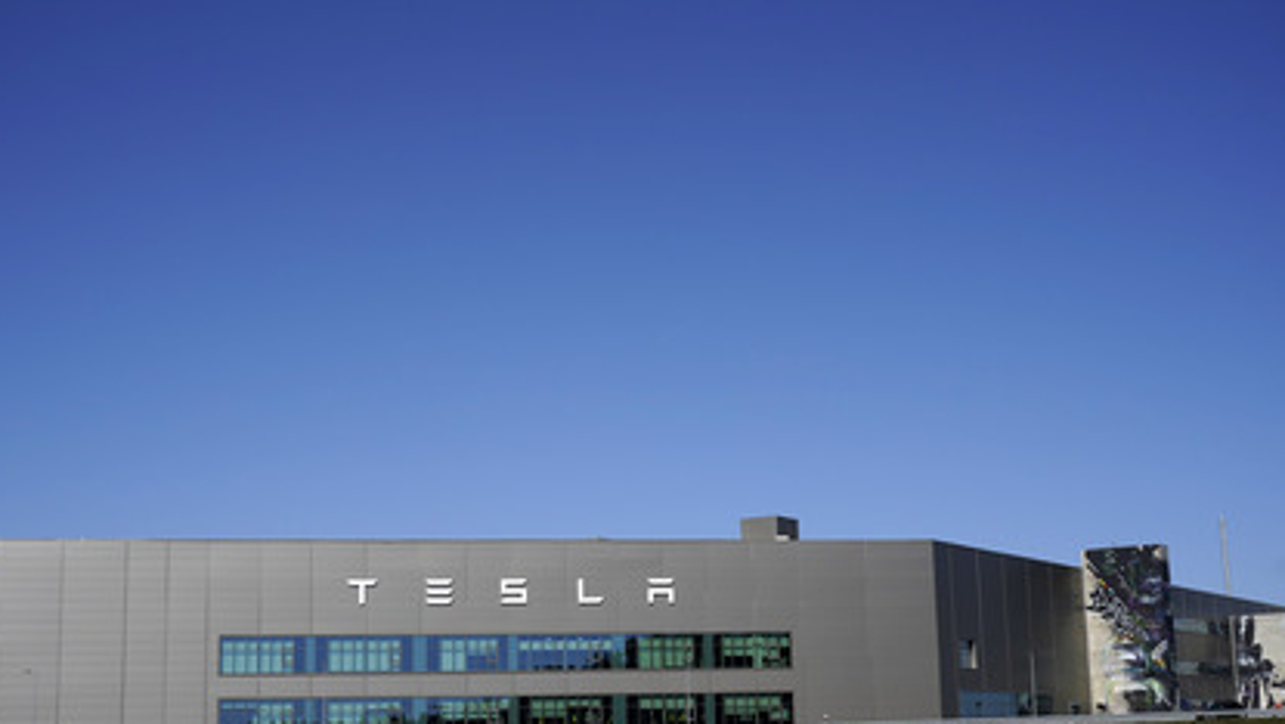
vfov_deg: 24.0
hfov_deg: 41.3
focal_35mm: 50
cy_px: 381
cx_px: 605
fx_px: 1705
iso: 100
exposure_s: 1/1000
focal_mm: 44
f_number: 7.1
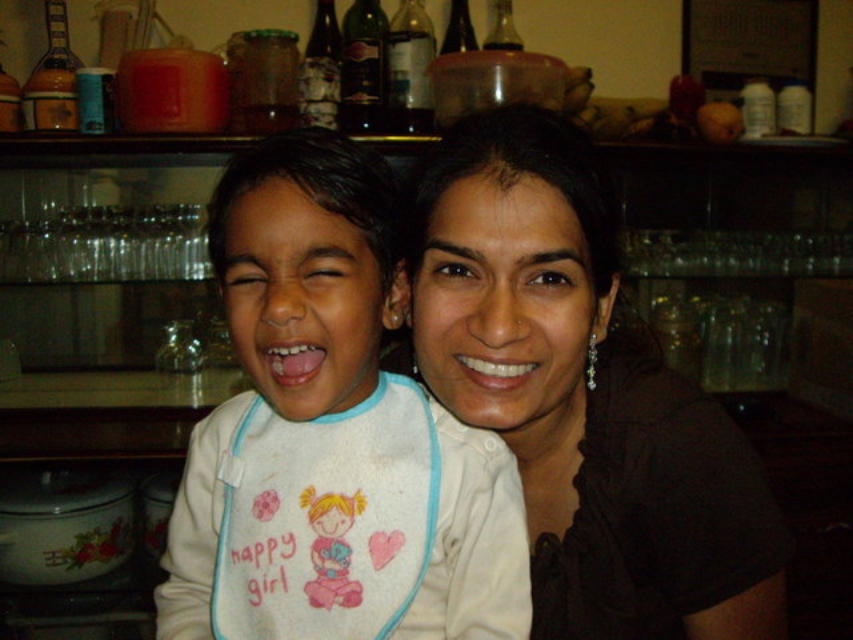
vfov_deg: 37.7
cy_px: 320
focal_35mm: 38
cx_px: 426
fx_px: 936
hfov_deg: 49.0
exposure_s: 1/40
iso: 400
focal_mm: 6.2
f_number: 2.7
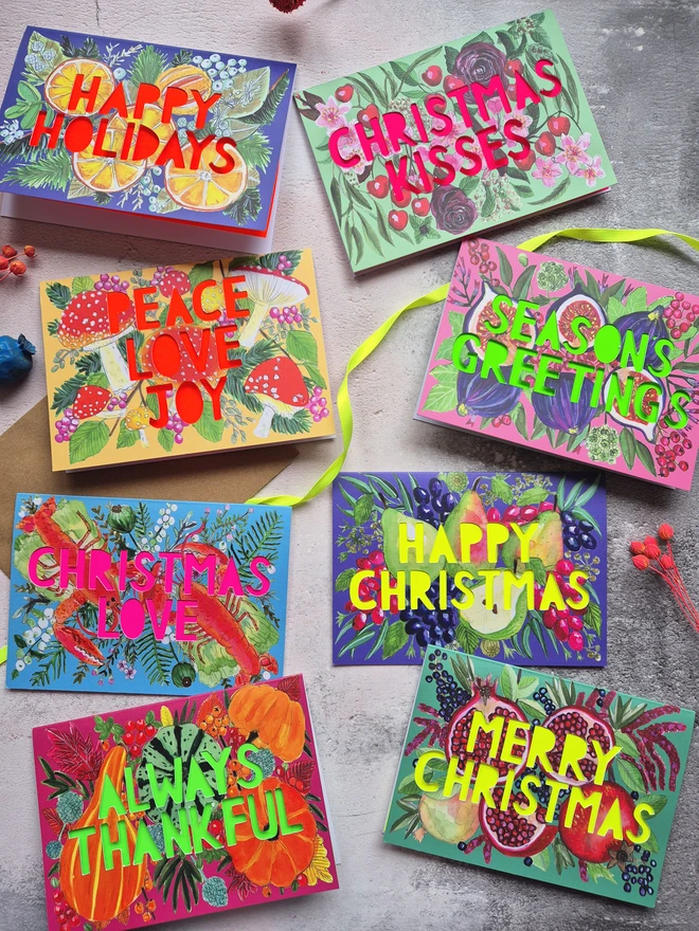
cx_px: 350
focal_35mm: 23
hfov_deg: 58.9
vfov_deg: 73.9
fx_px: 619
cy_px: 466
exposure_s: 1/180
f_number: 1.8
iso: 100
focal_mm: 5.4
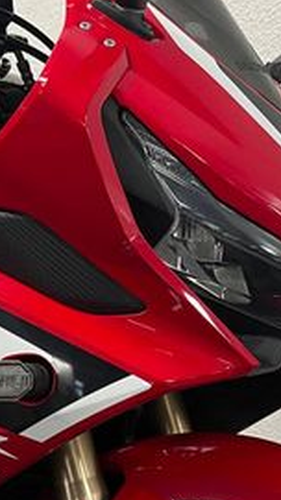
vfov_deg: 31.4
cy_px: 286
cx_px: 140
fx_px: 889
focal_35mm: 67
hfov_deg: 18.0
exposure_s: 1/50
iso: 100
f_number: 1.6
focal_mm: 5.1
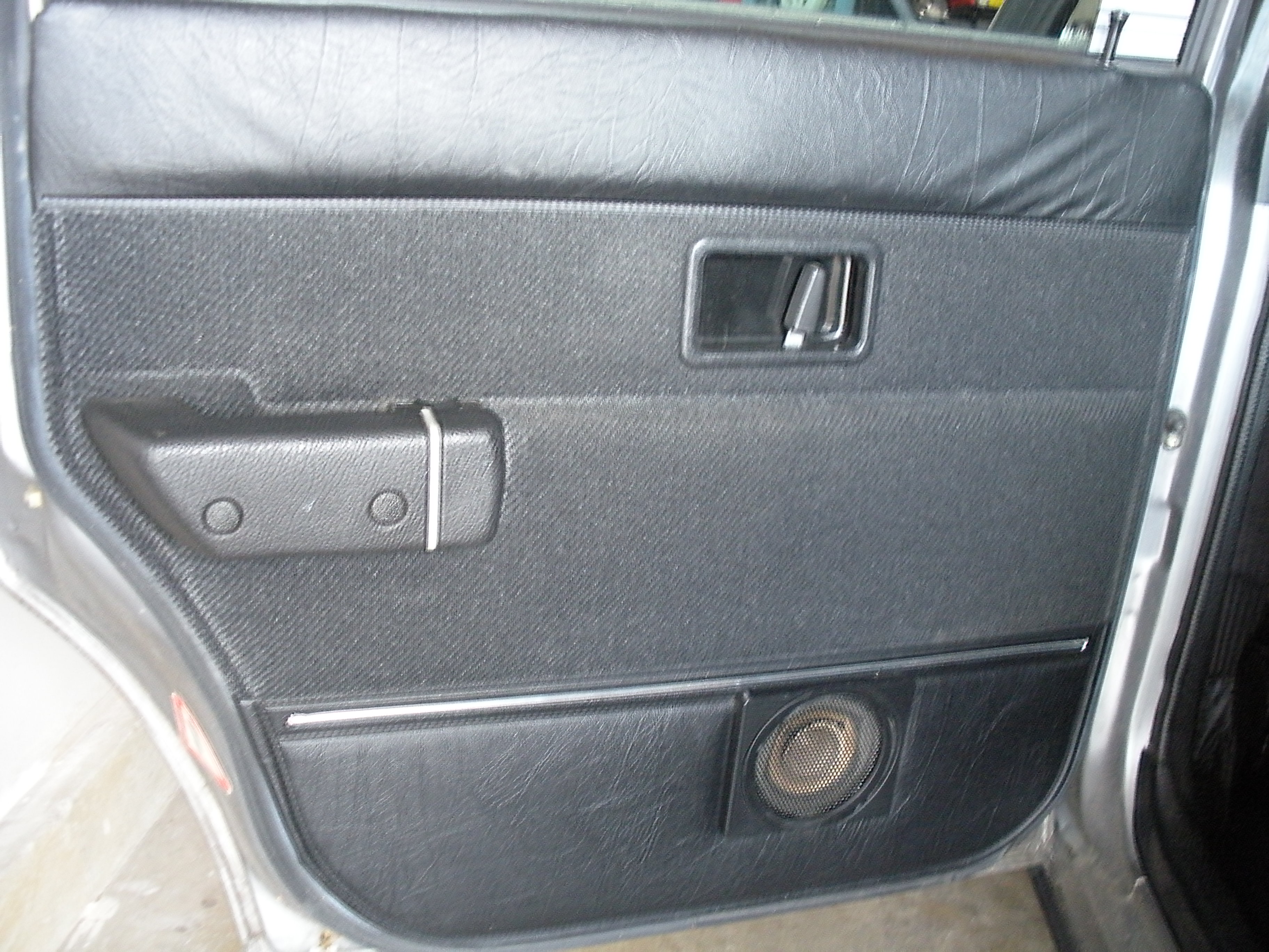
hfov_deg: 51.4
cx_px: 634
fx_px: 1320
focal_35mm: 36
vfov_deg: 39.7
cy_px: 476
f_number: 3.5
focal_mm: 6.3
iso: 400
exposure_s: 1/12
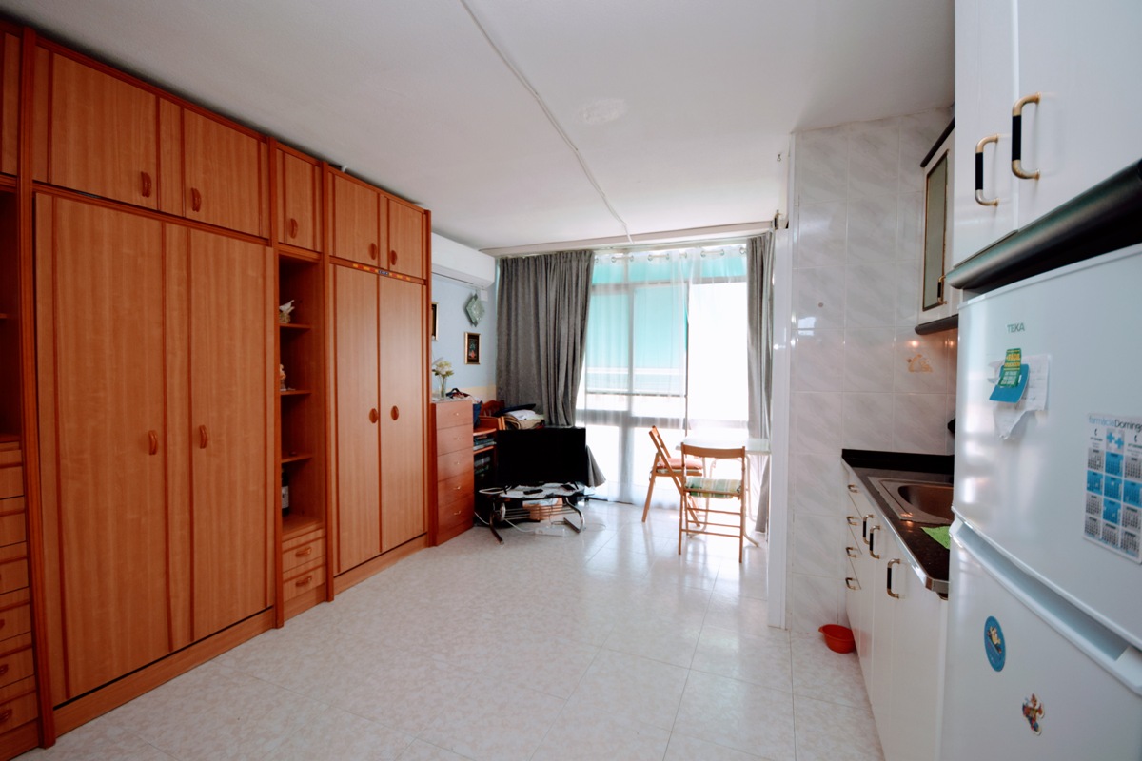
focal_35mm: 15
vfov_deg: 77.3
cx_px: 571
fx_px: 476
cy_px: 380
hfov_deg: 100.4
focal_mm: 10
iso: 400
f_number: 4
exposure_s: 1/125
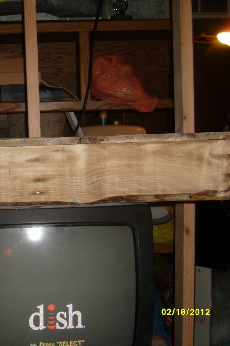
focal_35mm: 49
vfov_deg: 40.3
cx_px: 22
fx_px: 470
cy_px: 173
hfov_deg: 26.6
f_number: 2.8
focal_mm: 5.8
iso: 100
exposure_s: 1/45
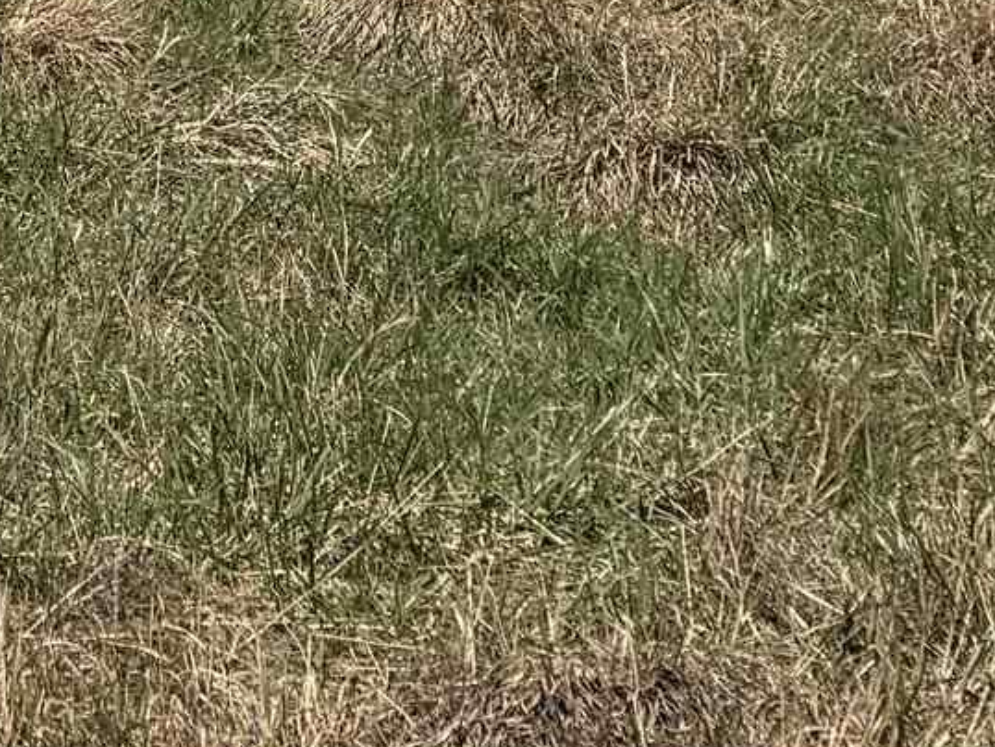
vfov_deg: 9.2
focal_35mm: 137
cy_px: -1268
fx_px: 3940
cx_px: -706
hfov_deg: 13.2
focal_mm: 6.76
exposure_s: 1/6711
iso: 80
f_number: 1.78
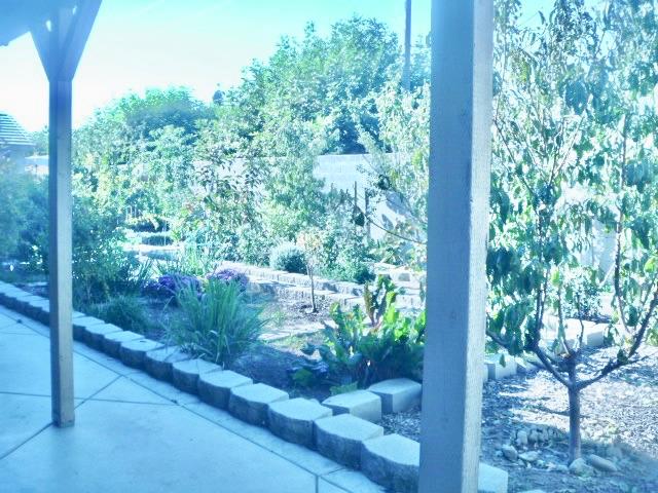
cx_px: 329
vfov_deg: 40.7
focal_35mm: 35
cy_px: 246
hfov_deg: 52.6
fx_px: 665
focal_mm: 6.3
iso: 80
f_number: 3.5
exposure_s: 1/160
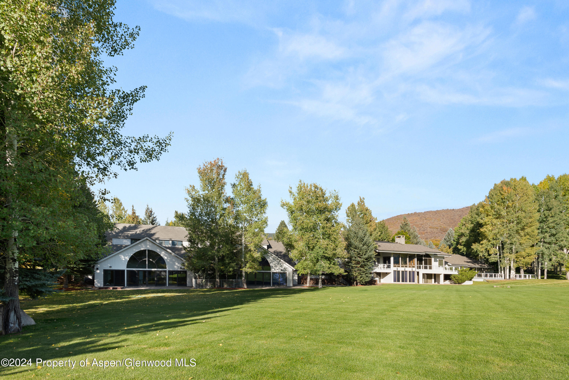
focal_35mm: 17
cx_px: 284
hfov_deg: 93.3
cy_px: 190
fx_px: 269
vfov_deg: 70.5
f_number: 8
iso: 100
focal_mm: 17
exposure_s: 1/15
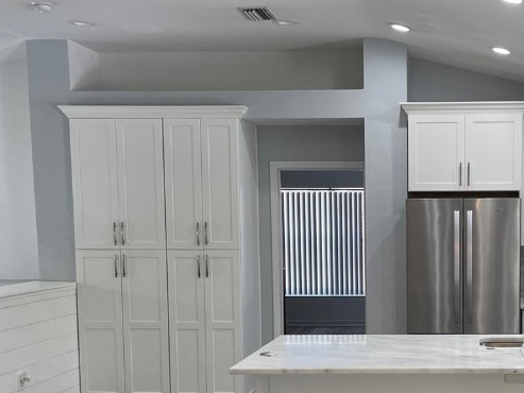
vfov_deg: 26.7
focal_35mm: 54
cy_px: 294
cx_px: 434
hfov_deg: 34.2
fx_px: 818
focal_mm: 5.1
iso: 100
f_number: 1.6
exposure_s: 1/120
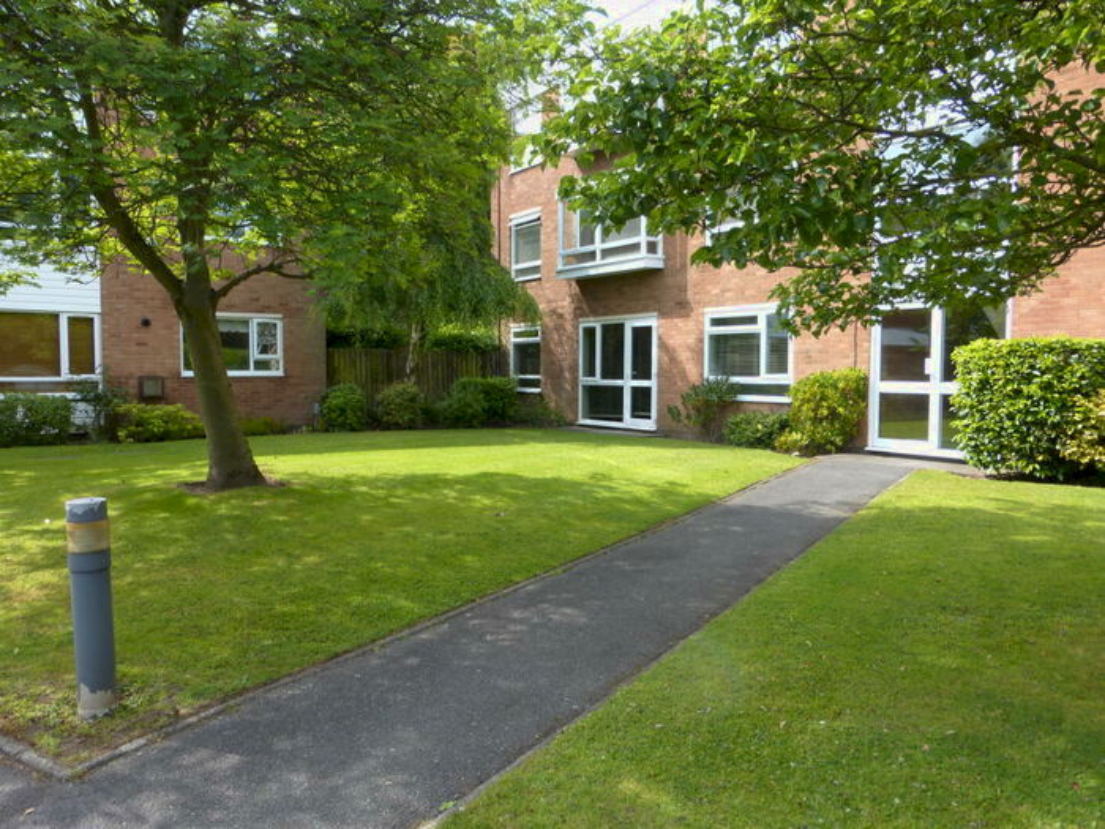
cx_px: 552
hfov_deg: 71.6
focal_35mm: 24
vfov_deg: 56.8
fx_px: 766
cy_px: 414
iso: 100
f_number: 3.3
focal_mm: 4.3
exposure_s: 1/250
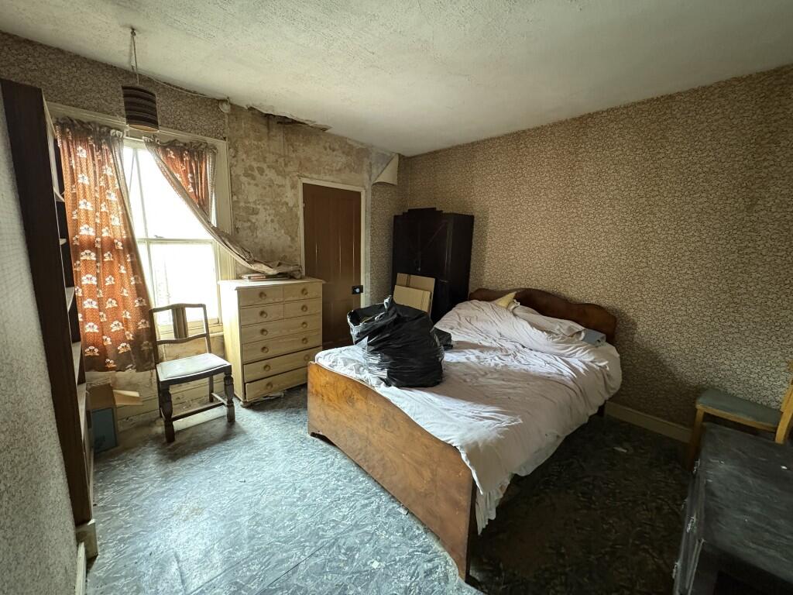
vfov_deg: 85.7
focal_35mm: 14
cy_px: 298
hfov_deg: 102.1
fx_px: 321
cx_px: 396
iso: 1000
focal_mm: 2.22
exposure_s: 1/37
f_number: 2.2
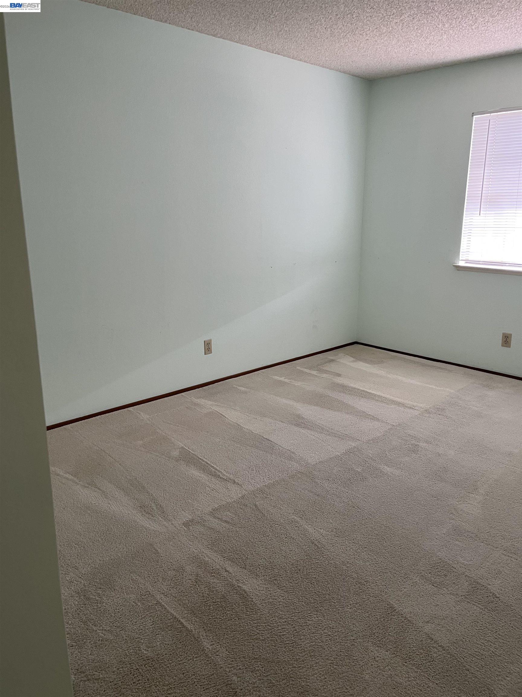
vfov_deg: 67.3
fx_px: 523
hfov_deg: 53.1
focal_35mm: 26
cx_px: 261
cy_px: 348
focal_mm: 5.1
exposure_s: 1/60
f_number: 1.6
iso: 100
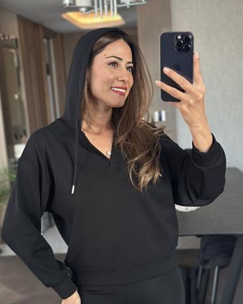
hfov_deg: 27.1
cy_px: 173
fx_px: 504
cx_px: 110
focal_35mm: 56
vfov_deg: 33.5
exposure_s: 1/56
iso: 400
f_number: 1.78
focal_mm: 6.86
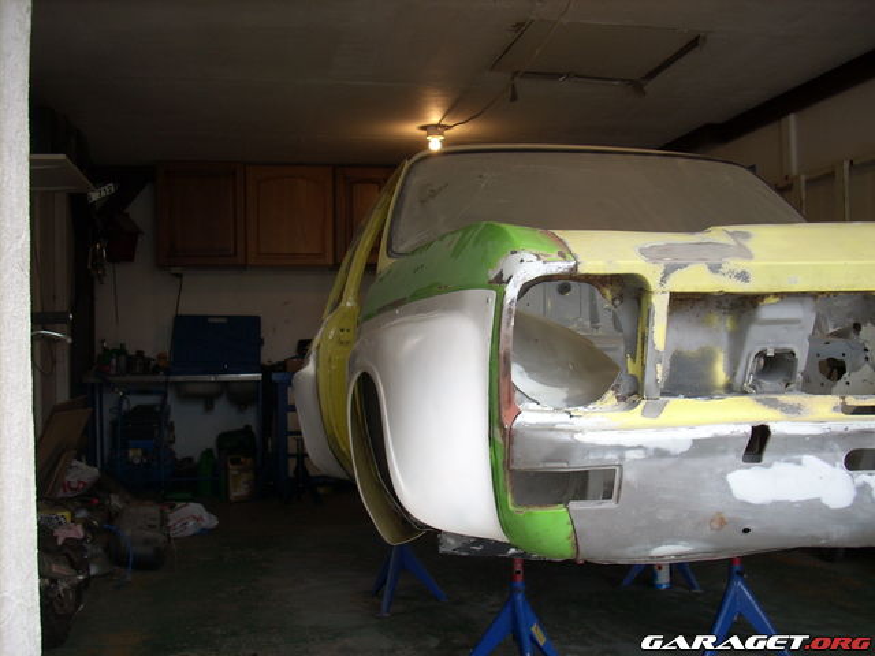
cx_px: 438
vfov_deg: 38.7
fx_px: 935
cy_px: 328
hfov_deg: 50.1
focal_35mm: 37
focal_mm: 6.2
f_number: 2.8
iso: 64
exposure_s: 1/34.1
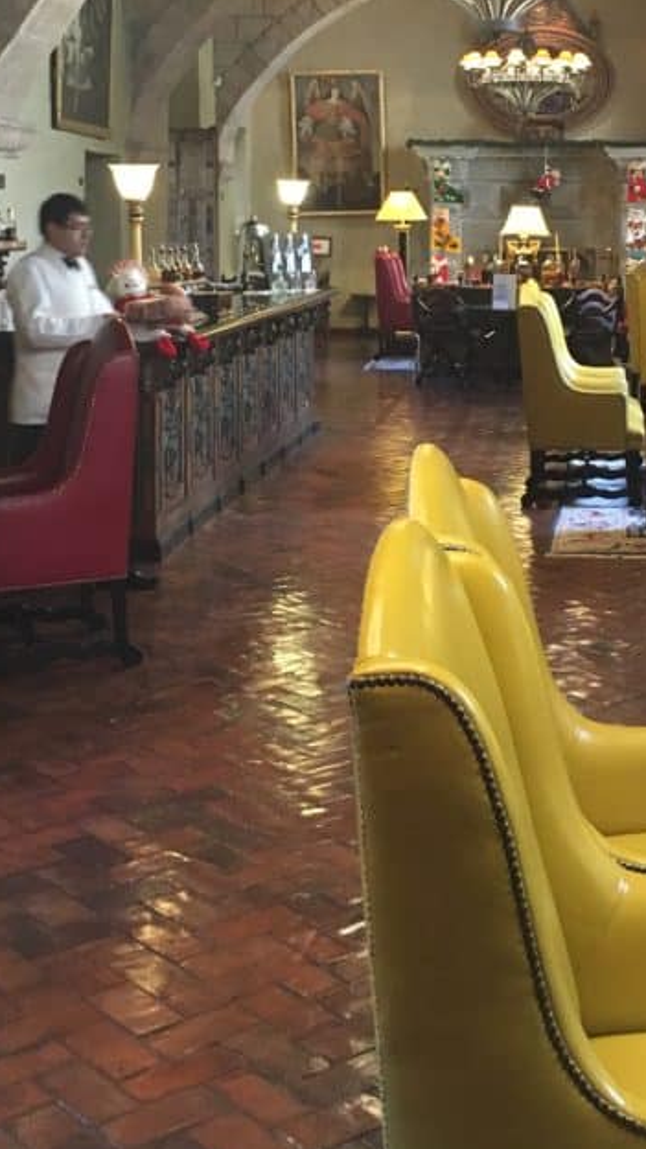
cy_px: 299
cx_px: 479
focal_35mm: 54
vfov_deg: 37.6
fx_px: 1644
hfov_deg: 22.0
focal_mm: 4.15
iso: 200
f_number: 2.2
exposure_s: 1/20
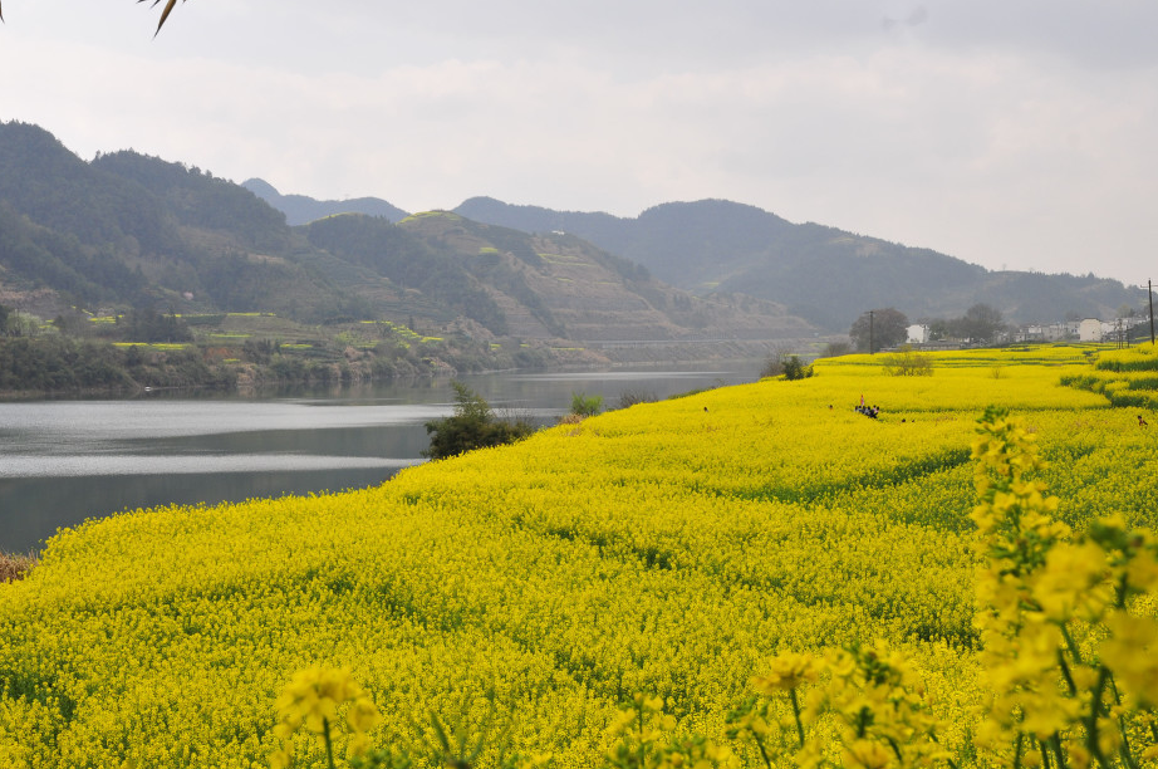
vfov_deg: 26.9
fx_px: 1606
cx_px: 558
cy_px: 403
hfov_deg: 39.6
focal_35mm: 50
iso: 320
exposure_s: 1/500
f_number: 11
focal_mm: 30
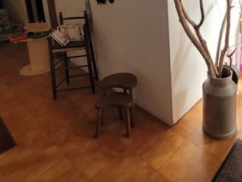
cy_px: 0
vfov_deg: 41.8
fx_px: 203
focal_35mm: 29
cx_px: 194
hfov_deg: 57.0
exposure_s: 1/50
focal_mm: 1.74
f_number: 2.2
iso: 100
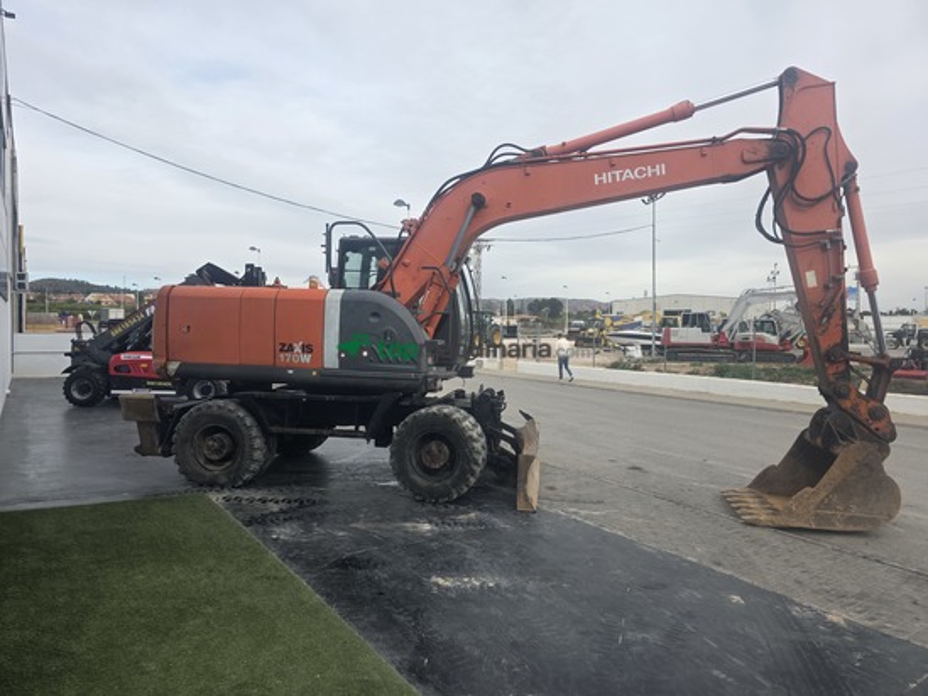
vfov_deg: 58.9
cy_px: 348
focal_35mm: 23
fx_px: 617
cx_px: 464
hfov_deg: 73.9
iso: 80
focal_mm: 6.3
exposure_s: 1/3512
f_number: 1.7
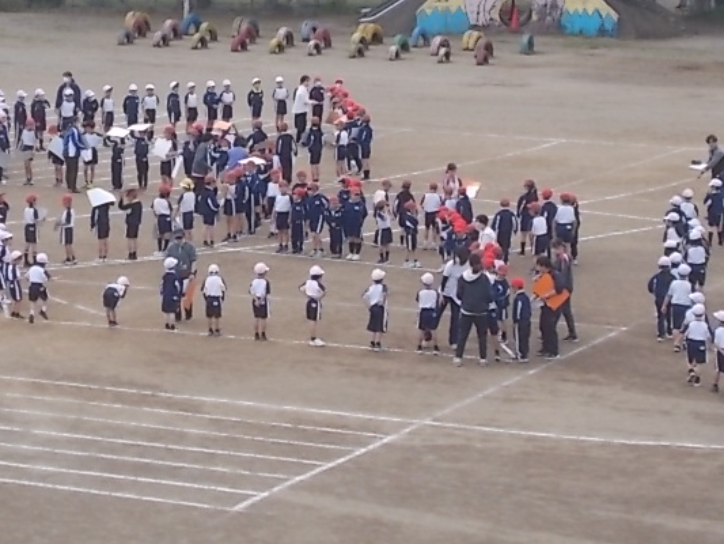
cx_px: 126
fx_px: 3640
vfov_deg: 8.5
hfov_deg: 11.3
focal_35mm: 174
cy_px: 82
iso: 80
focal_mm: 10.3
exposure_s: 1/320
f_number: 4.9
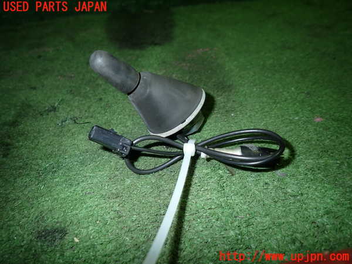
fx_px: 254
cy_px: 132
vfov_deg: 54.9
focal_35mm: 25
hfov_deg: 69.4
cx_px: 176
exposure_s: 1/30
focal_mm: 4.5
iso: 200
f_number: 5.6
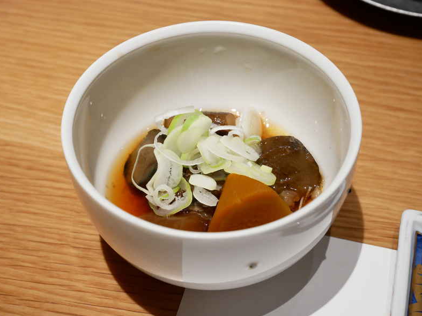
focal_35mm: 59
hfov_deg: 32.7
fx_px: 719
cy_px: 157
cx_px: 211
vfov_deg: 24.8
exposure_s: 1/60
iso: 1600
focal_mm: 29
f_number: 5.5
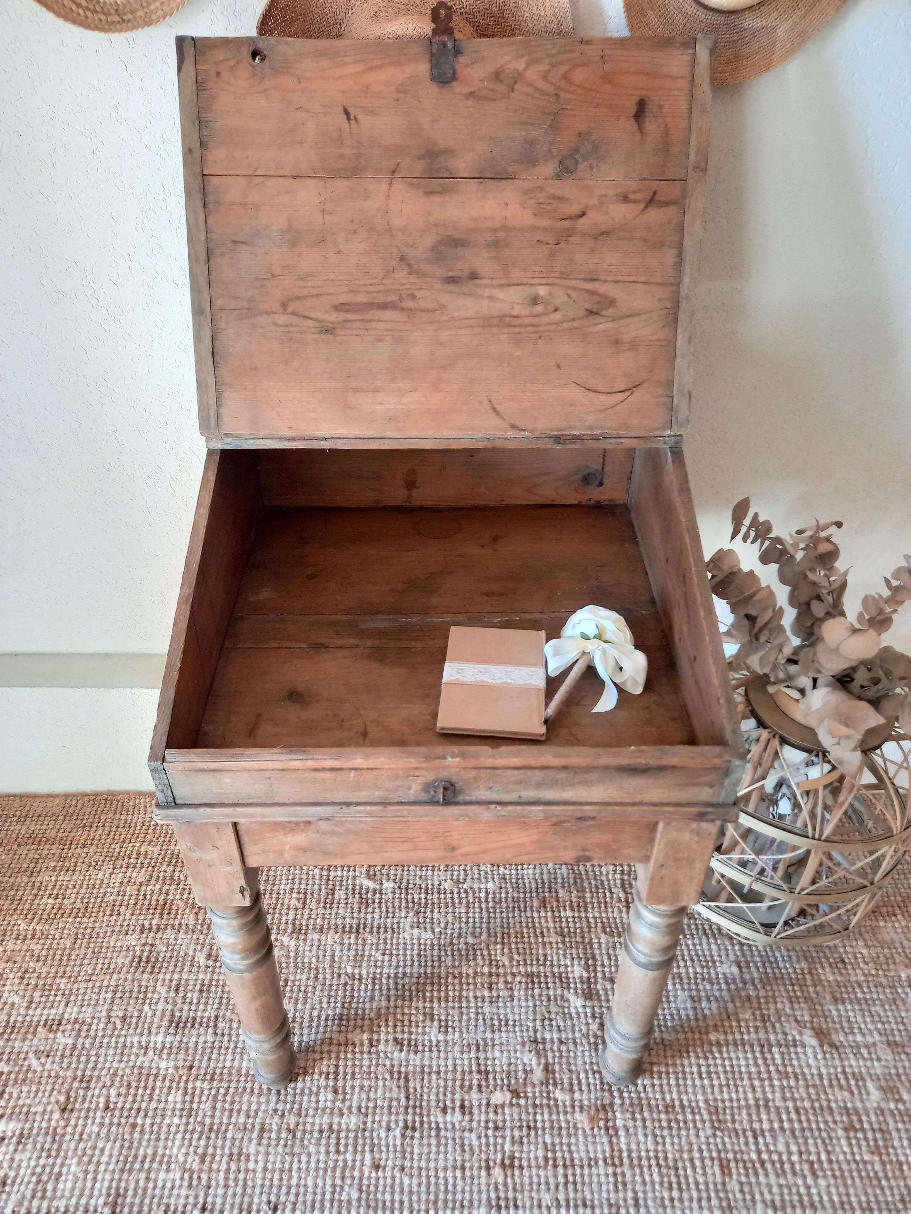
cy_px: 607
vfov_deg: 69.4
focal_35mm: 25
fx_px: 877
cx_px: 456
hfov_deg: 54.9
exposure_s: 1/33
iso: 160
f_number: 2
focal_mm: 4.6
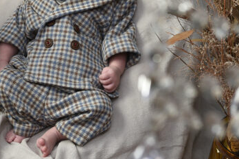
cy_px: -35
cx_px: 17
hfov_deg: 13.8
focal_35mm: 147
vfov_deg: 9.2
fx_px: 976
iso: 640
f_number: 6.3
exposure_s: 1/160
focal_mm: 50
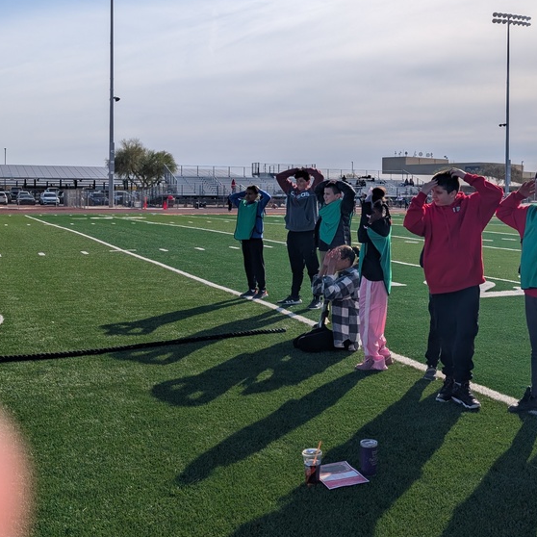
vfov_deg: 42.4
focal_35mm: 39
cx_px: 342
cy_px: 187
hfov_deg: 42.5
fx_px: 684
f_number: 1.68
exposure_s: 1/2941
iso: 21
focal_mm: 6.9
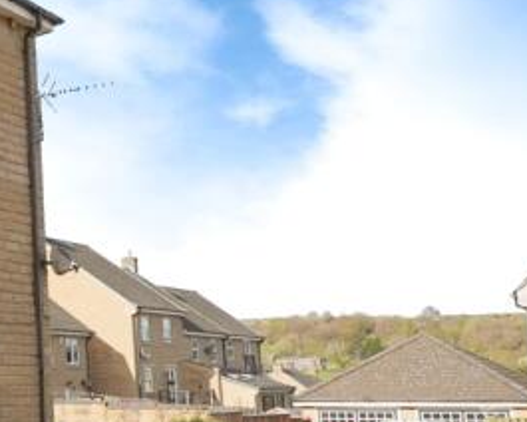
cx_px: -306
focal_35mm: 58
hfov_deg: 23.9
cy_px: 206
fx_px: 905
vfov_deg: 26.2
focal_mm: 16
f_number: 8
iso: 100
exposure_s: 1/200
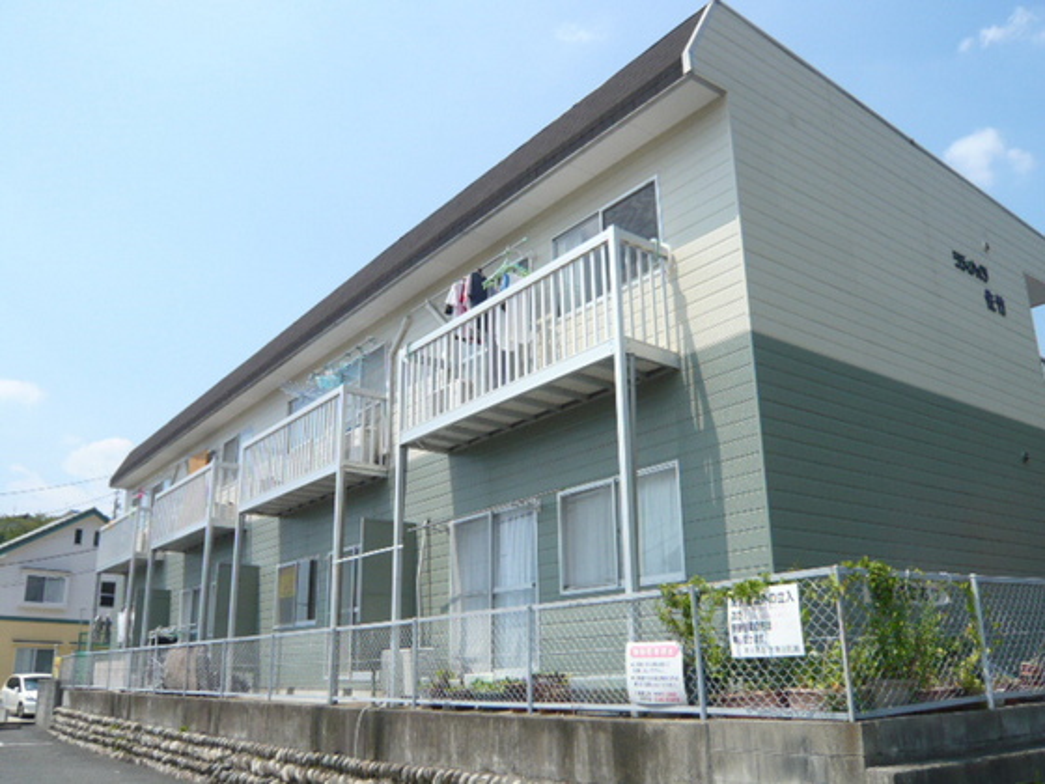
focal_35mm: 28
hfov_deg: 63.4
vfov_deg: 49.7
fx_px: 845
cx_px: 522
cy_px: 392
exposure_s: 1/160
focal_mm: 4.6
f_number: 8
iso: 100
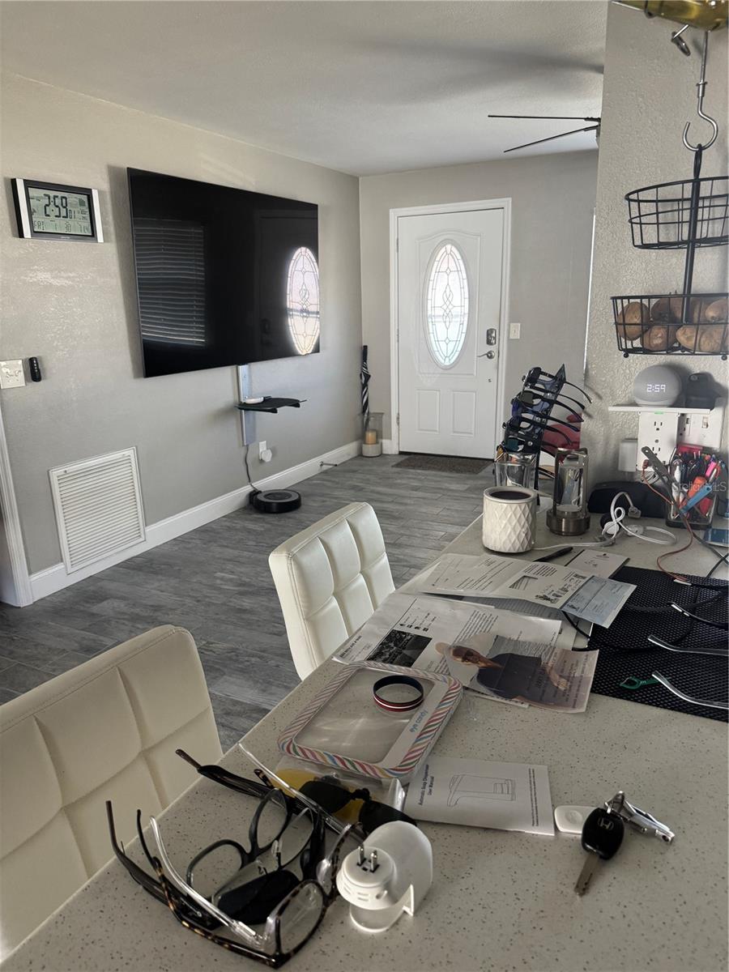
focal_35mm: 24
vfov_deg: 71.6
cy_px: 486
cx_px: 364
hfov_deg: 56.8
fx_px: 674
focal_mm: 6.76
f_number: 1.78
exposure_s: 1/60
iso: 250
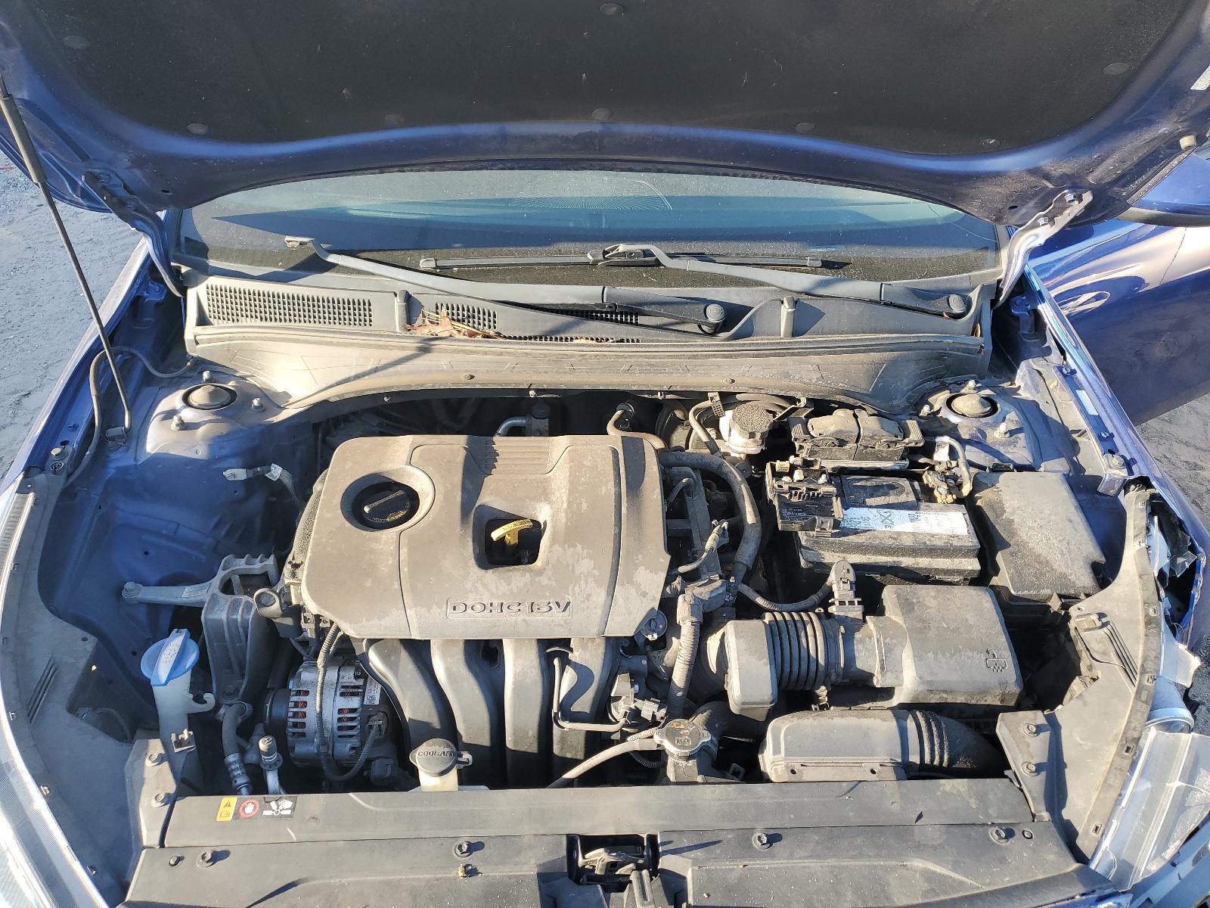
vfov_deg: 53.1
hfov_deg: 67.3
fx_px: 909
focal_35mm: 26
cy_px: 454
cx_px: 605
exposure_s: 1/263
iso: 50
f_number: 1.5
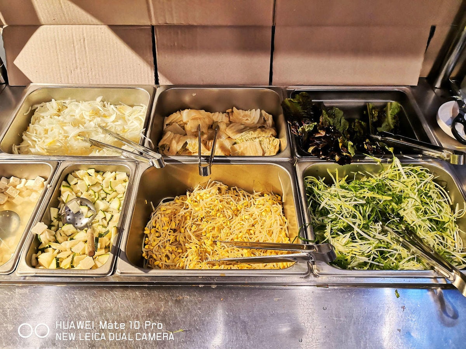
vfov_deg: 51.4
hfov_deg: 65.3
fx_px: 363
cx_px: 233
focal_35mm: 27
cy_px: 174
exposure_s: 3
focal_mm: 3.95
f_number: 1.6
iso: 200
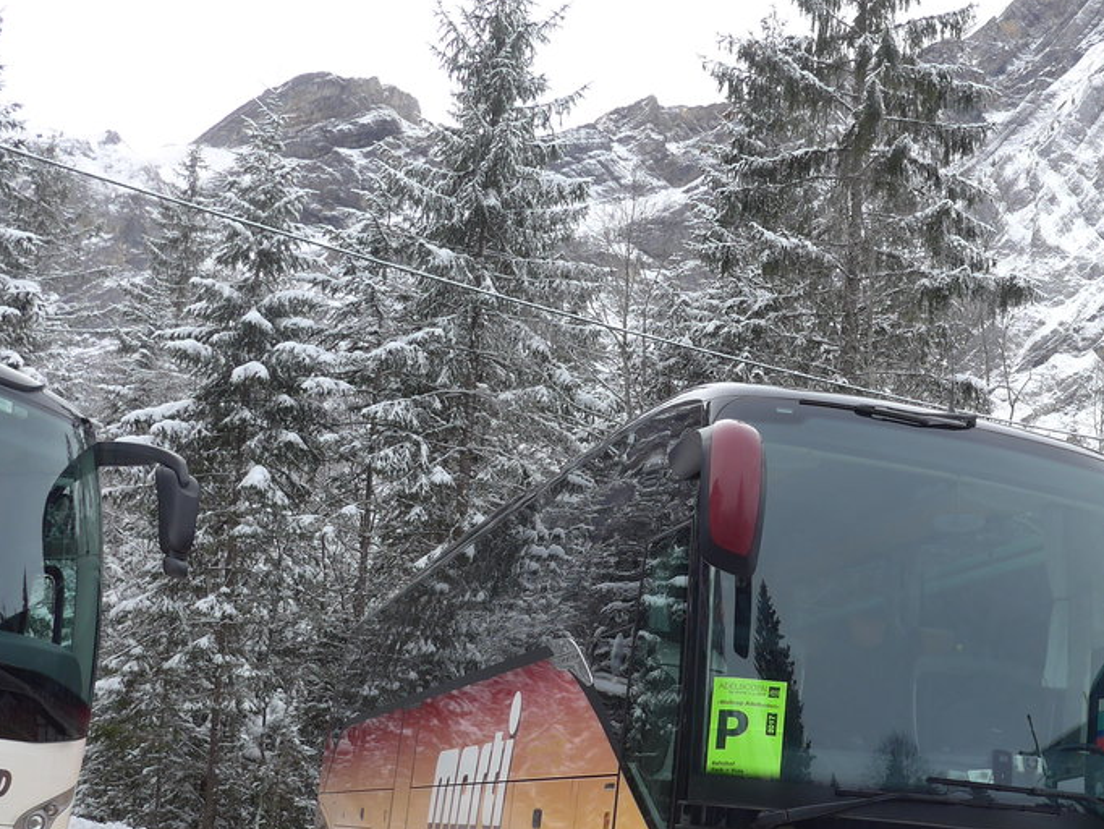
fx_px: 1627
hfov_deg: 36.2
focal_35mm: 51
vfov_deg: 28.4
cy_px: 565
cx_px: 882
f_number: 2.8
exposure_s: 1/400
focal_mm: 6
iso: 80
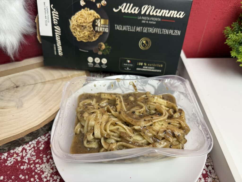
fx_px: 168
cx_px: 121
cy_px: 91
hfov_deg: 71.6
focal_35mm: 24
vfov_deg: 56.8
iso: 125
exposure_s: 1/100
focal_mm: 6.76
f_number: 1.78
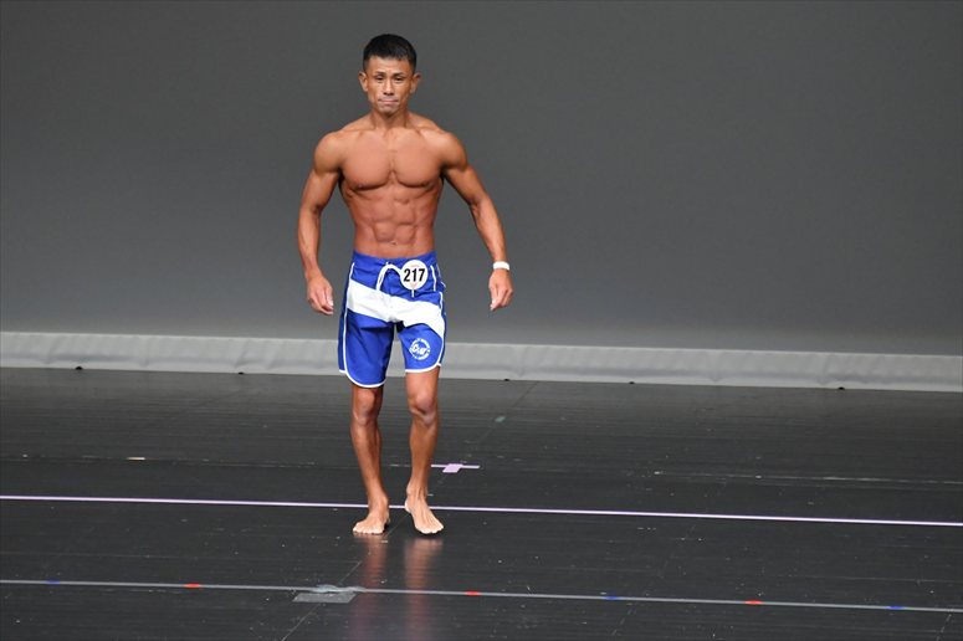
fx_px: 9224
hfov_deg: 6.0
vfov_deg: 4.0
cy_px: 320
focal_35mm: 345
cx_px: 482
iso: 5000
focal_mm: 230
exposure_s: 1/400
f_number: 5.6
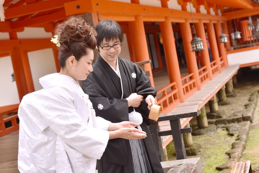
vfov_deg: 19.5
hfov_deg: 28.8
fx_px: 504
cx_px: 130
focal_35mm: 70
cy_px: 86
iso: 800
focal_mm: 70
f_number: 5.6
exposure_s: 1/1000
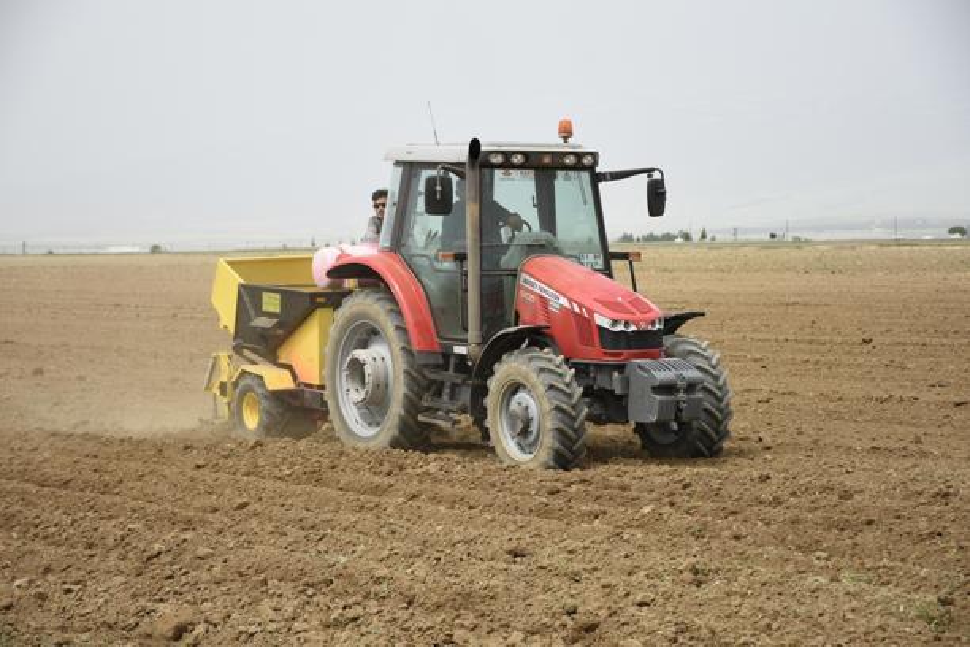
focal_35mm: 105
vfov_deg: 13.0
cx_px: 485
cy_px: 324
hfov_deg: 19.5
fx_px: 2829
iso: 100
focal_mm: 70
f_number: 5
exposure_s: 1/400
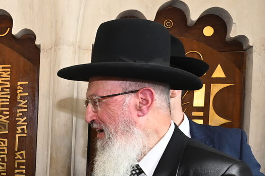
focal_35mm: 64
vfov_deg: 20.7
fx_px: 471
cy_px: 167
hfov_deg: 28.9
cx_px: -15
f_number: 7.1
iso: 1250
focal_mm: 24
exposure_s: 1/160
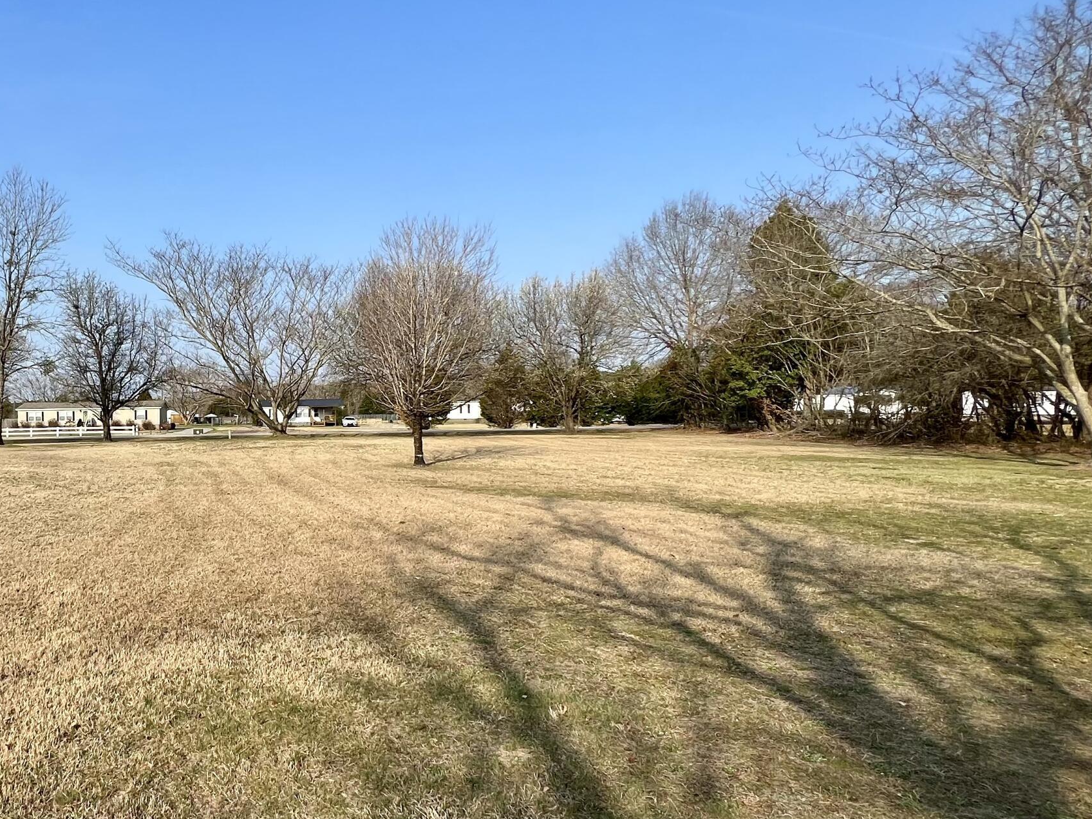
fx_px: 726
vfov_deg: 58.9
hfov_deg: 65.9
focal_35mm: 23
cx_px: 192
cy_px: 414
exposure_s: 1/1508
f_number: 1.8
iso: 32
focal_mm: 1.57
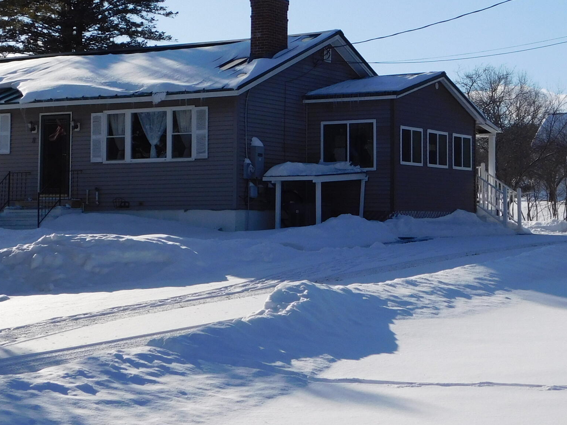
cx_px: 344
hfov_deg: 25.0
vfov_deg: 18.8
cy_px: 116
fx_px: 1278
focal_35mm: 78
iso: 125
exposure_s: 1/640
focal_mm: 7.1
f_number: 7.2
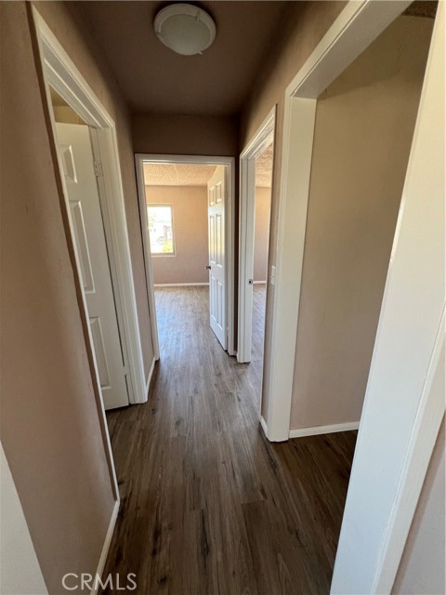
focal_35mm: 13
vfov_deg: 106.2
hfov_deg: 89.9
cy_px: 298
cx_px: 223
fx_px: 223
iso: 100
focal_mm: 1.57
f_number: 1.8
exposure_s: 1/99
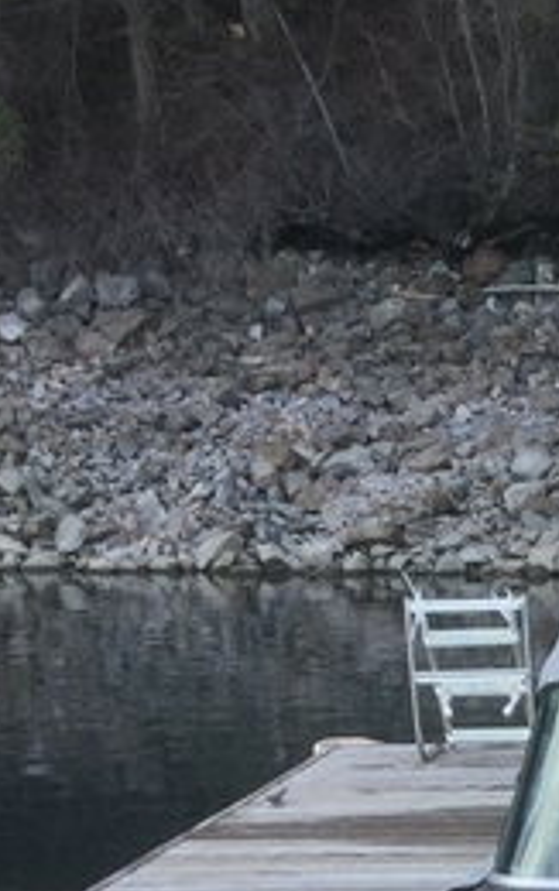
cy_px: 822
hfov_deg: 12.1
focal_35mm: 101
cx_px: 960
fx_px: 2456
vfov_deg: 20.1
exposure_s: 1/120
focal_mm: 3.3
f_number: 2.4
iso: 50
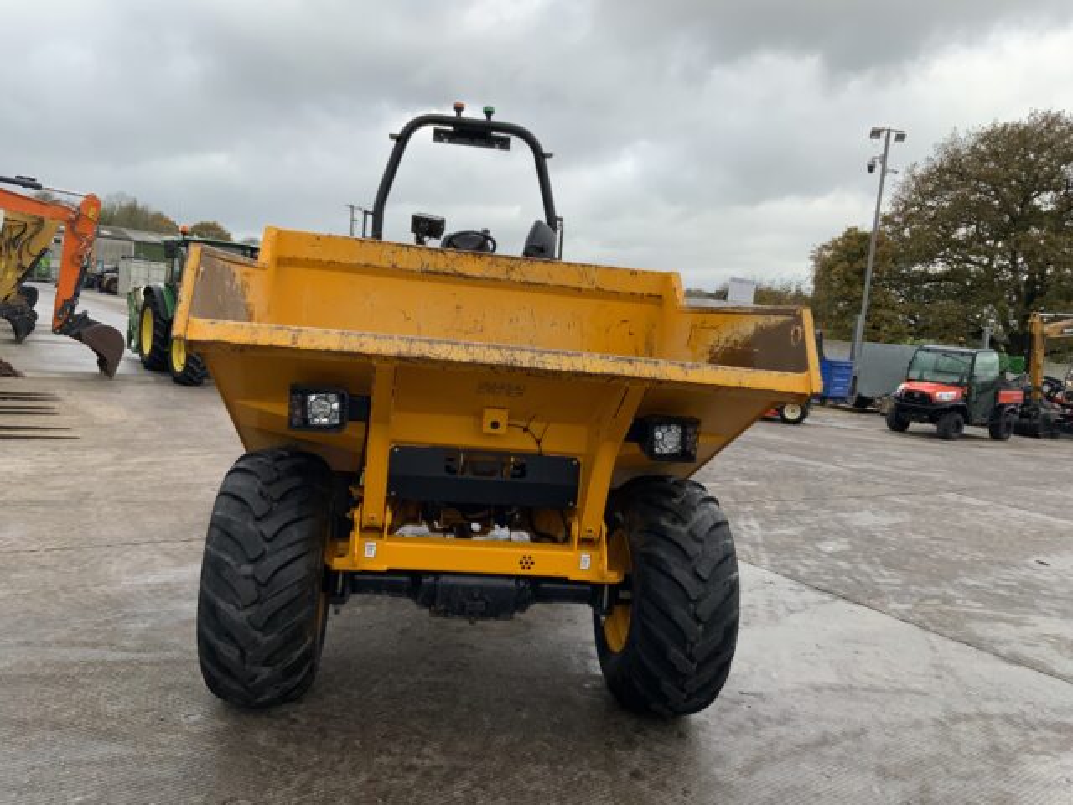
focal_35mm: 29
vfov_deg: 48.2
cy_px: 402
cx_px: 536
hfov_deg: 61.7
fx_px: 899
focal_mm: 3
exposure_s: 1/568
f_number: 1.8
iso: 16
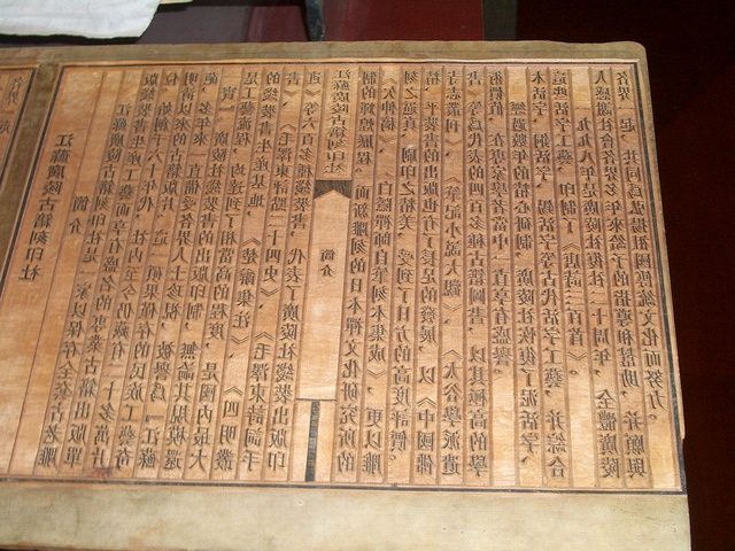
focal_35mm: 49
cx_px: 368
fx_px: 1040
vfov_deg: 29.7
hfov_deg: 38.9
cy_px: 276
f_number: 3.1
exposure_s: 1/60
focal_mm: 8.2
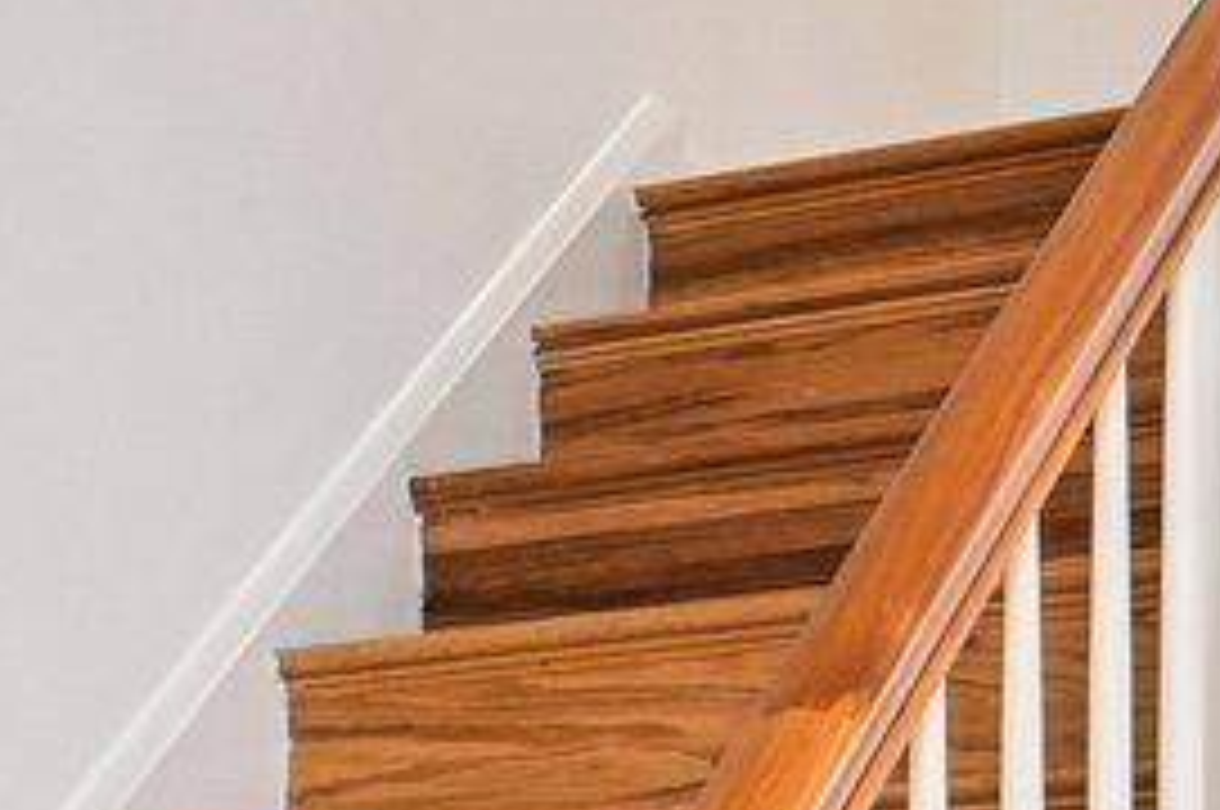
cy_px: 1649
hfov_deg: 16.6
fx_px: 4096
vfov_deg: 10.4
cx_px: 23
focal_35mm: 121
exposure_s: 1/25
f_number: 8
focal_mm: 16
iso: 400
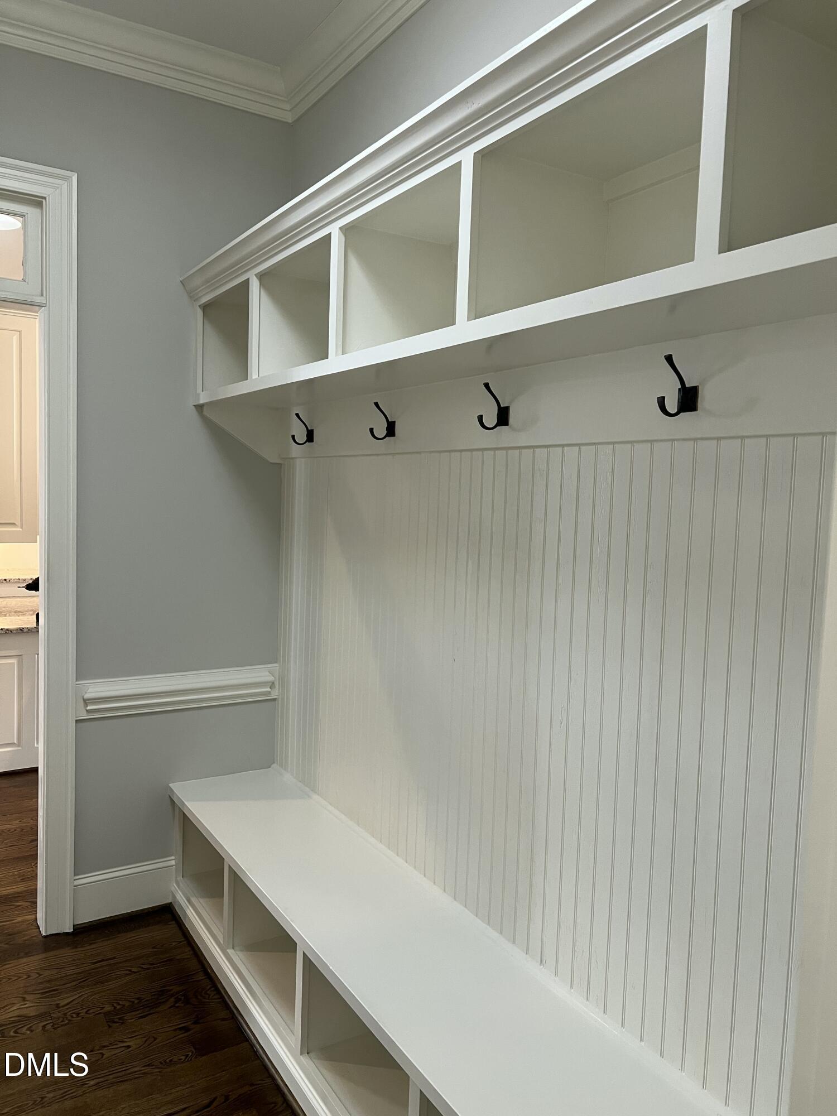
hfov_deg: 53.1
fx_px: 838
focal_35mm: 26
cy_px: 558
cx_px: 418
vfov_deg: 67.3
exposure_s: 1/60
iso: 125
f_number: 1.5
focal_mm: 5.7
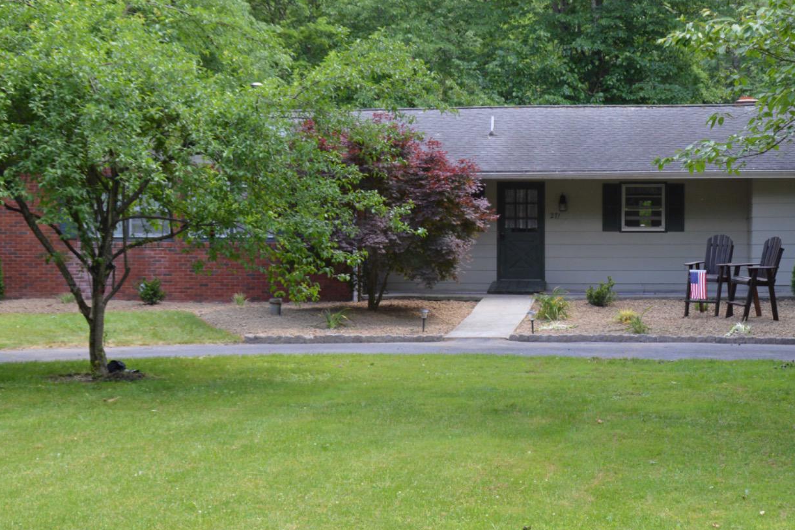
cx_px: 550
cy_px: 198
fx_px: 1388
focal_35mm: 63
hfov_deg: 31.6
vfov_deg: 21.6
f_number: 5.6
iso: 180
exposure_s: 1/125
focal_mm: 25
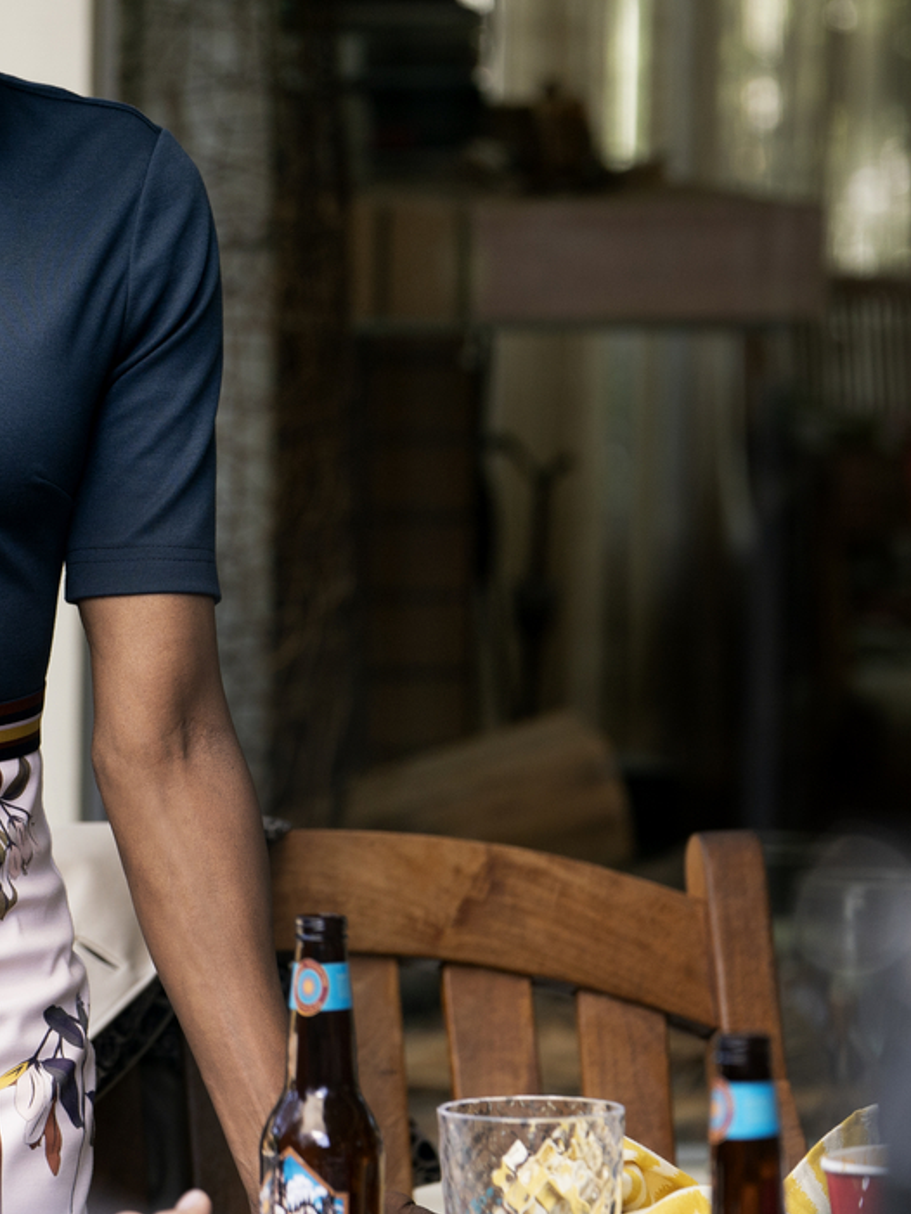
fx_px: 11576
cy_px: 379
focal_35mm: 330
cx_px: -246
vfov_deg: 6.0
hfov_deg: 4.5
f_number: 4
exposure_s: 1/250
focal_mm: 152
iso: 160
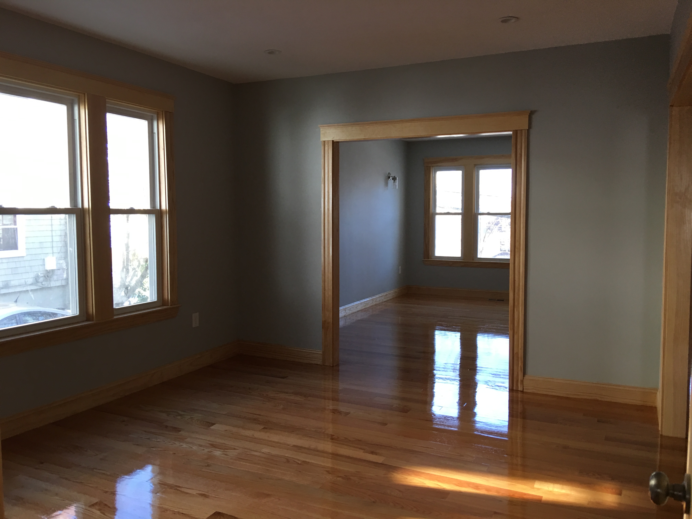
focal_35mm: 29
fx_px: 580
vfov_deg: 48.2
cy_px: 260
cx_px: 346
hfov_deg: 61.7
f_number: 2.2
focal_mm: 4.15
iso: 32
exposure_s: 1/30
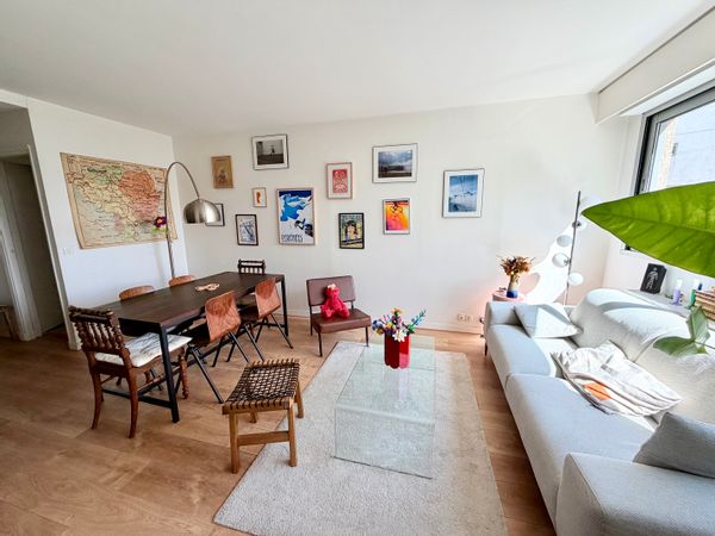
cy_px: 268
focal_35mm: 14
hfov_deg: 102.1
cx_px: 358
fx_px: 289
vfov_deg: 85.7
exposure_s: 1/183
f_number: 2.2
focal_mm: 2.22
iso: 50
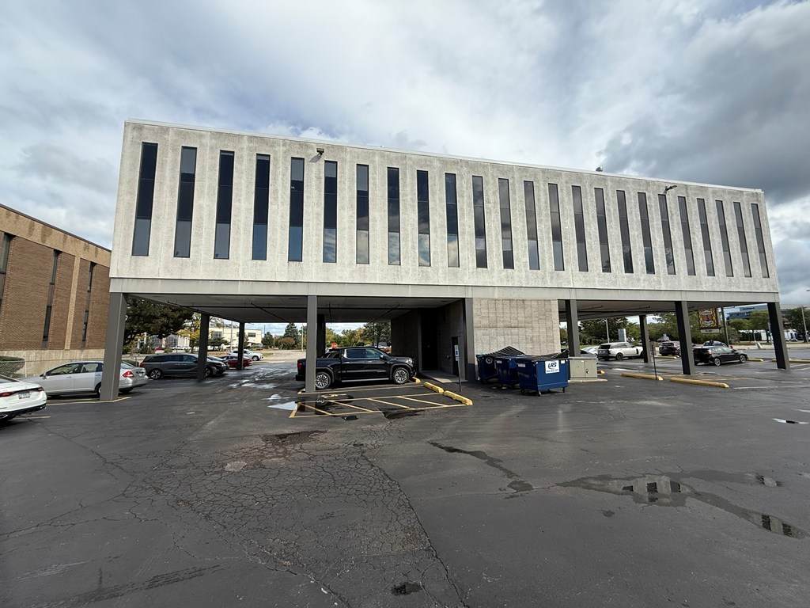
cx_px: 405
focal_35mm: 14
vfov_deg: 85.7
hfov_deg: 102.1
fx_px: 328
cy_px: 304
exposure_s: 1/1534
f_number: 2.2
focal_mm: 2.22
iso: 50
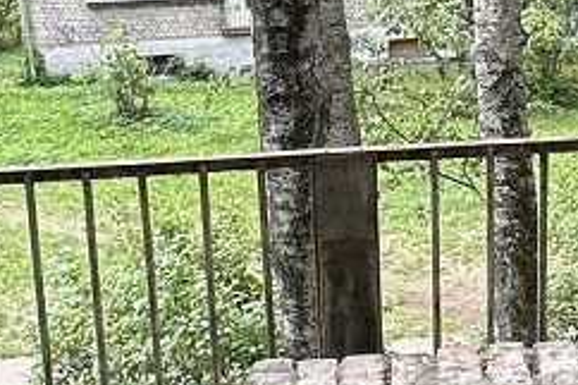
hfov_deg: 26.6
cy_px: 108
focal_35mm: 74
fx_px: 1187
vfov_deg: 18.3
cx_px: 496
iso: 40
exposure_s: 1/170
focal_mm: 2.22
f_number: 2.2
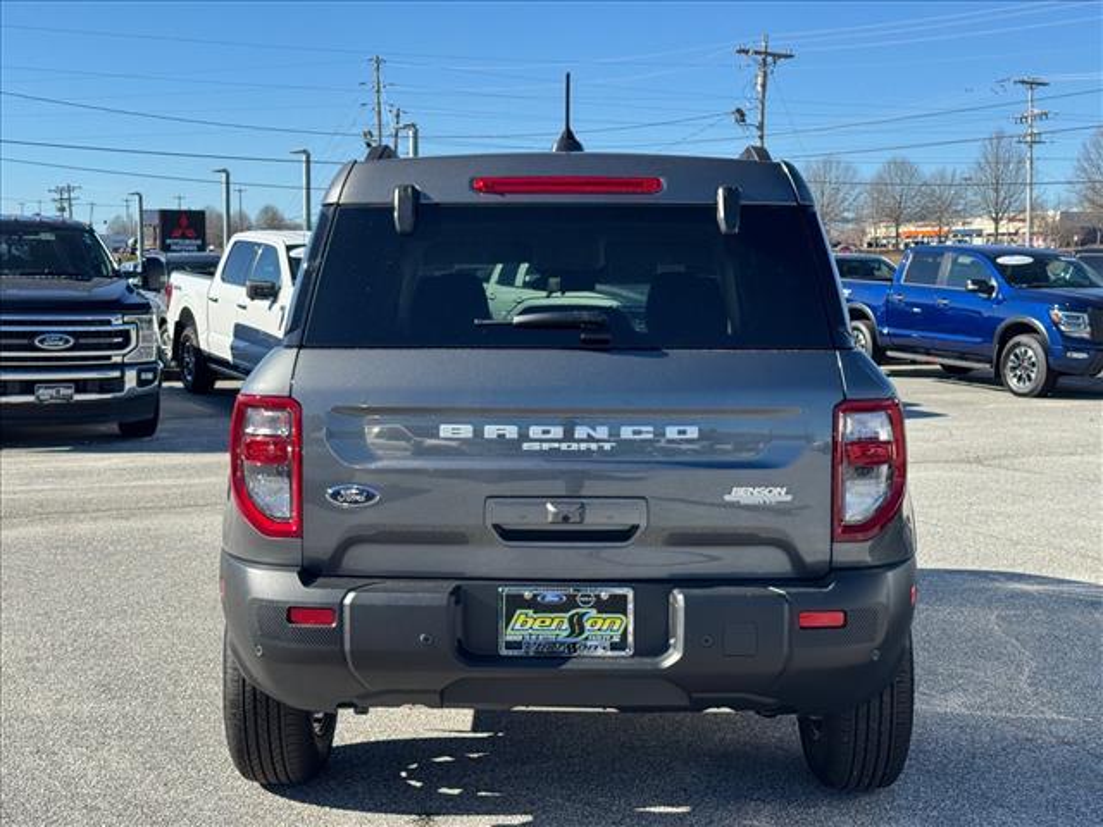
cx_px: 552
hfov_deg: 39.7
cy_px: 414
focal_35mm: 48
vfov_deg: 30.3
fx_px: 1529
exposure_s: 1/2110
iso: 64
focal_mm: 6.76
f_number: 1.78
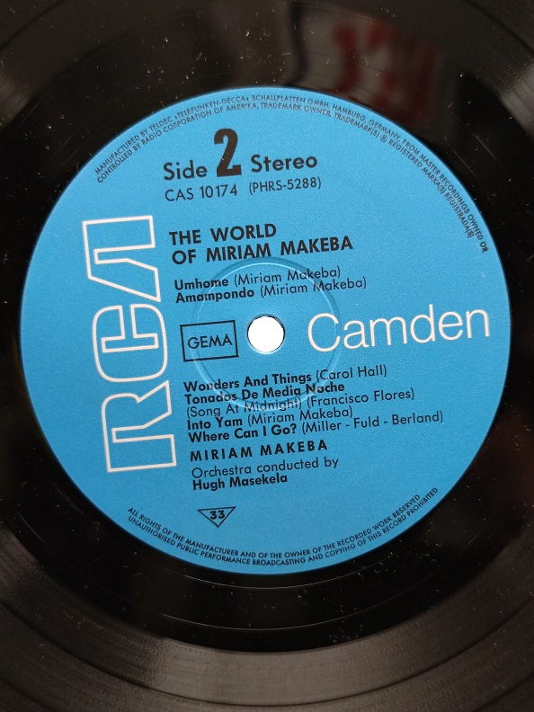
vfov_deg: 39.7
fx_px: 987
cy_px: 356
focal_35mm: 48
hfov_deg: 30.3
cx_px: 267
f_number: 1.69
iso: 900
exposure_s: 1/60
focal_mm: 6.72
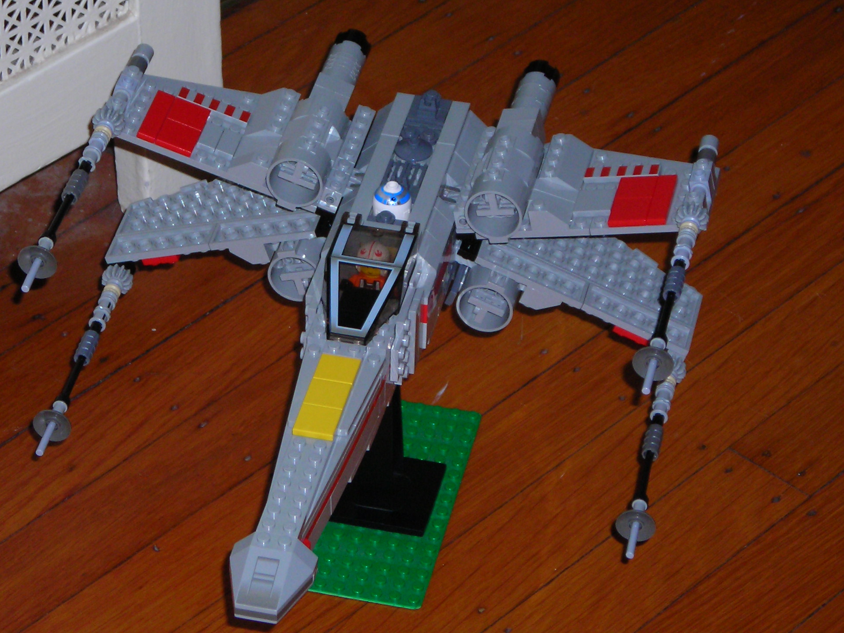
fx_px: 3779
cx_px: 345
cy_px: 330
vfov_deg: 9.6
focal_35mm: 155
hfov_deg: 12.7
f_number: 5.3
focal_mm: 19.2
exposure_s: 1/60.1
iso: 139
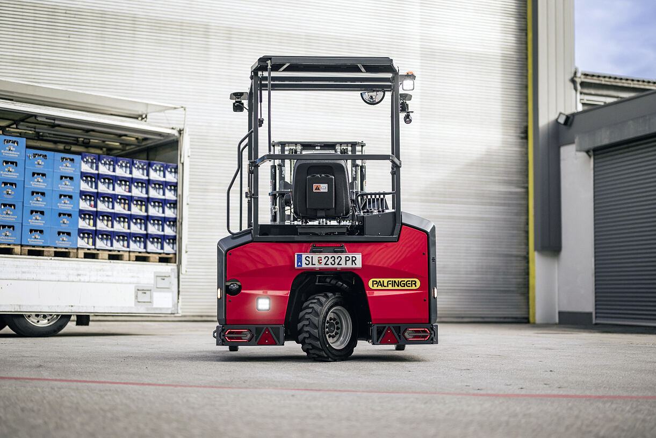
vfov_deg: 27.0
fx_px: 911
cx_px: 328
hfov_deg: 39.6
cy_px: 219
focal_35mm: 50
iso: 320
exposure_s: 1/8000
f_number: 1.2
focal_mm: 50
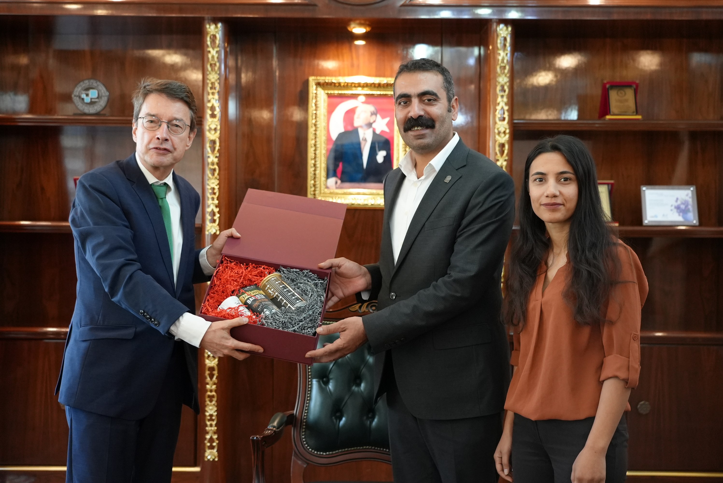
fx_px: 1005
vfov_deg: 27.0
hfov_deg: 39.6
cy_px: 242
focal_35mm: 50
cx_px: 362
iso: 6400
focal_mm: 50
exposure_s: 1/160
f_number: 4
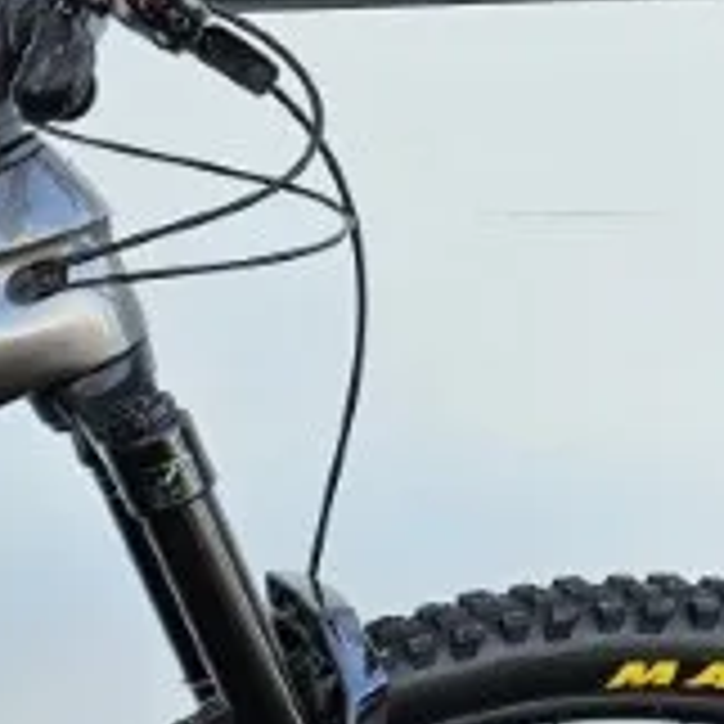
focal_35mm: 101
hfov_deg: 15.2
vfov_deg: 16.4
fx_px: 2390
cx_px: -526
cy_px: 908
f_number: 1.8
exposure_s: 1/150
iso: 25
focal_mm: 5.4
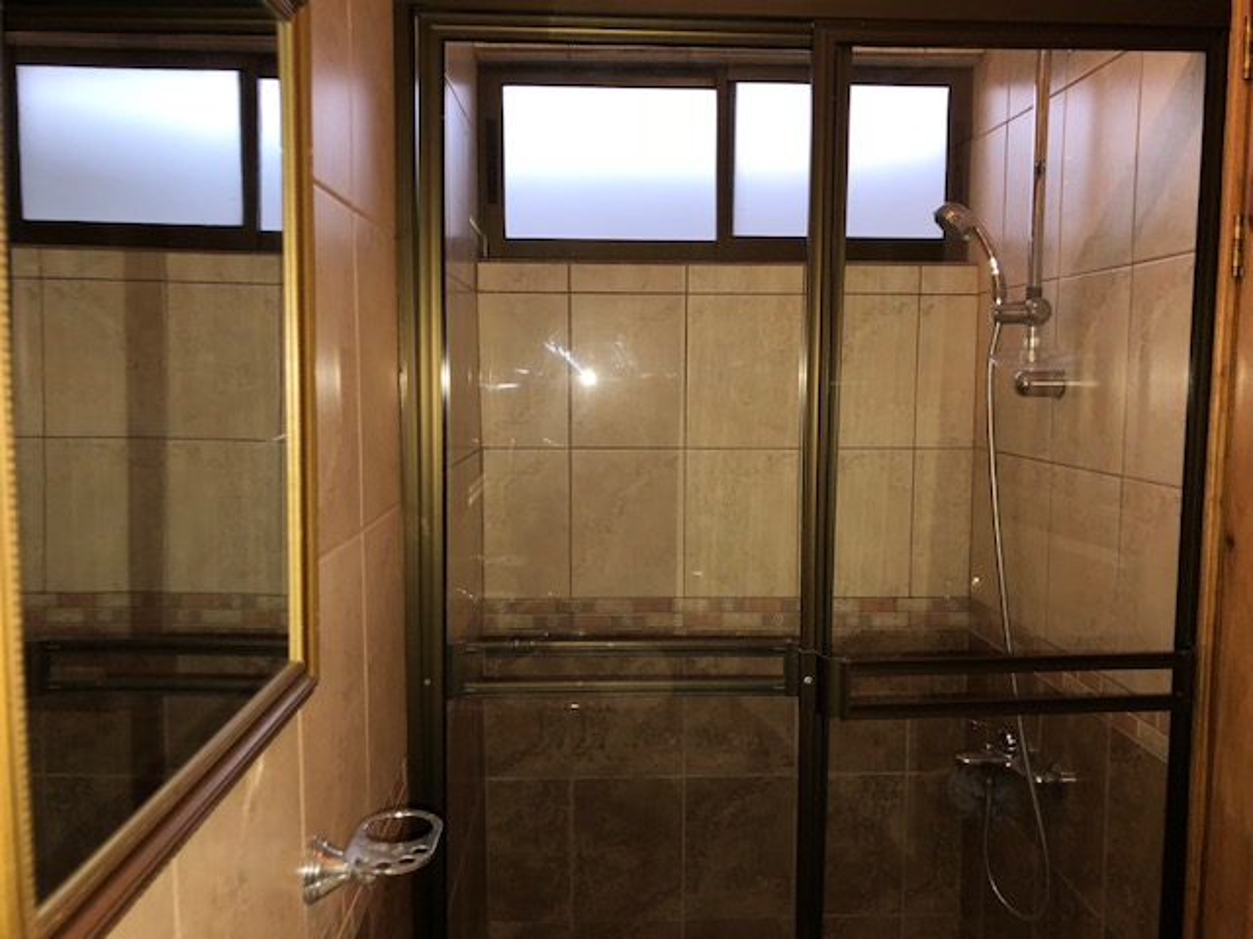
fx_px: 1014
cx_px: 626
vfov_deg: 49.7
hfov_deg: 63.4
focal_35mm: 28
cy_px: 470
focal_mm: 3.99
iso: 80
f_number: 1.8
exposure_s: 1/40
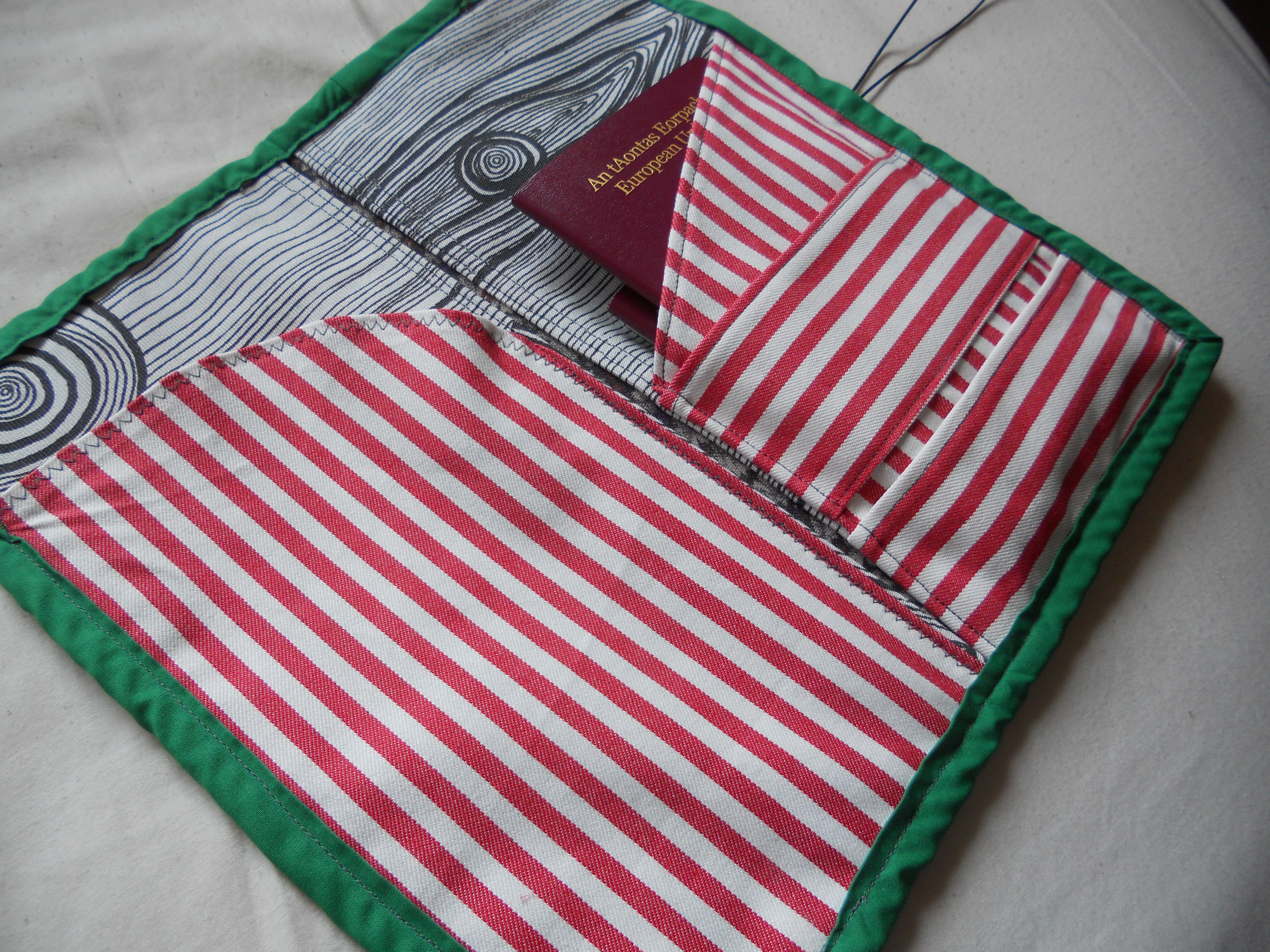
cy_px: 476
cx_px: 635
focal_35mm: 27
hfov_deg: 65.3
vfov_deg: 51.4
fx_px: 991
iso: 80
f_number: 3.2
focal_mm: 4.9
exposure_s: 1/30
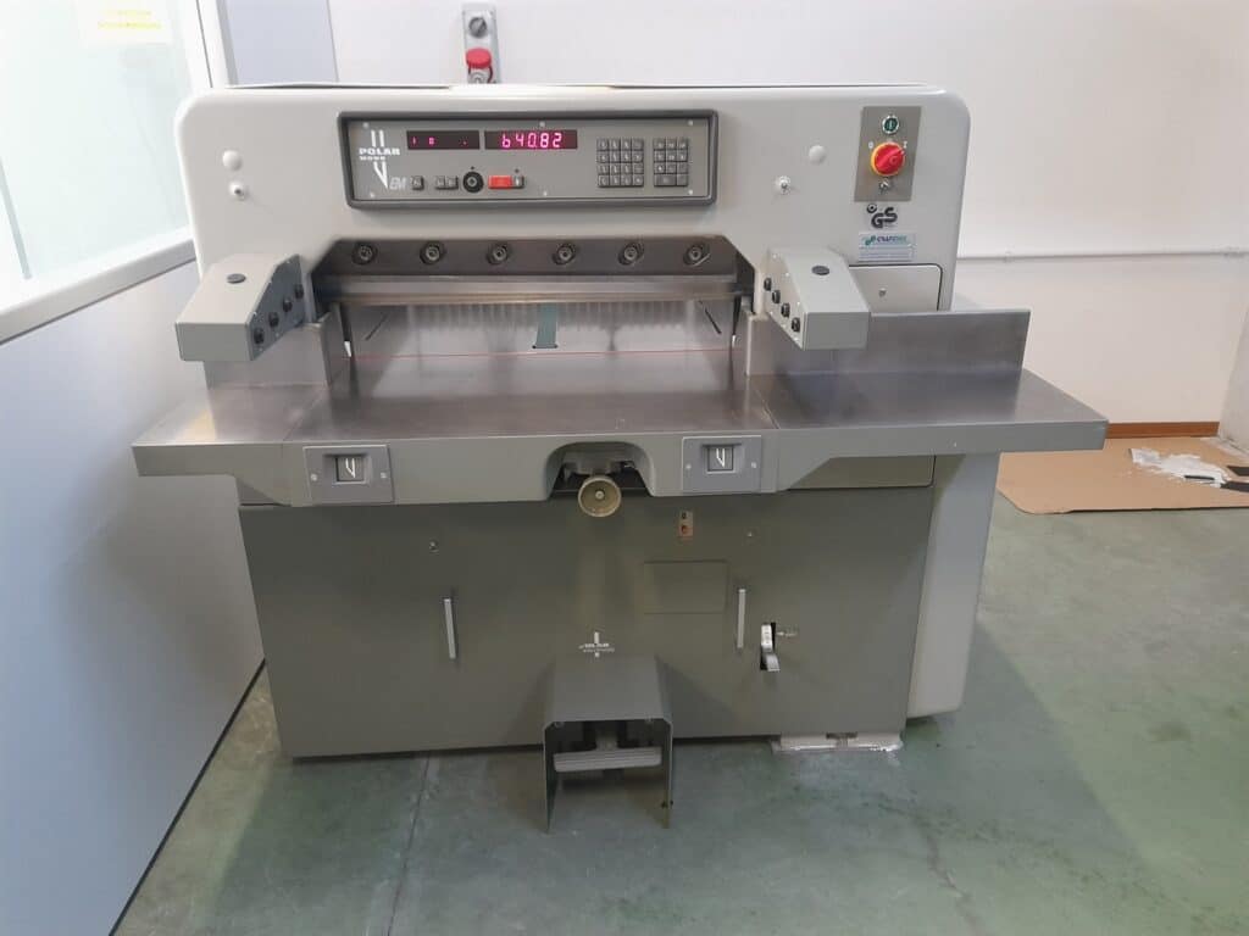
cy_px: 468
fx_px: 902
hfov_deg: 69.4
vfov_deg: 54.9
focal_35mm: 25
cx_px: 624
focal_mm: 4.6
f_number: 2
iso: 500
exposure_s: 1/25
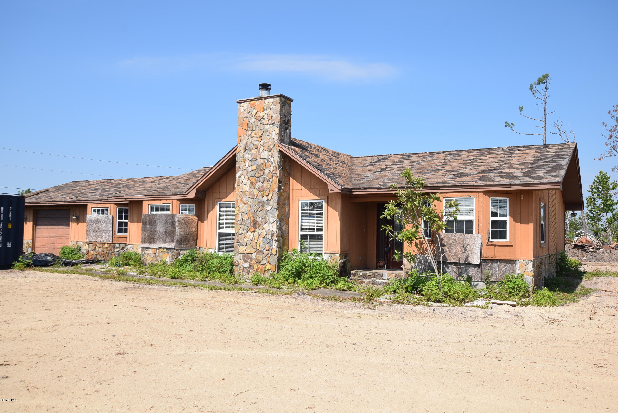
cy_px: 206
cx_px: 309
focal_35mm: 30
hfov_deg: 61.9
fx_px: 515
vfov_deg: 43.7
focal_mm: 20
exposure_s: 1/400
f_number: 10
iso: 200
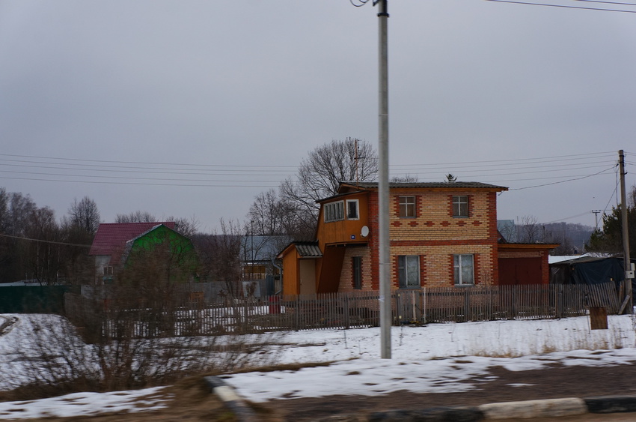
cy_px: 211
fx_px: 899
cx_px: 318
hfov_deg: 39.0
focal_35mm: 51
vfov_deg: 26.4
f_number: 8
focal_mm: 34
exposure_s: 1/125
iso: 400
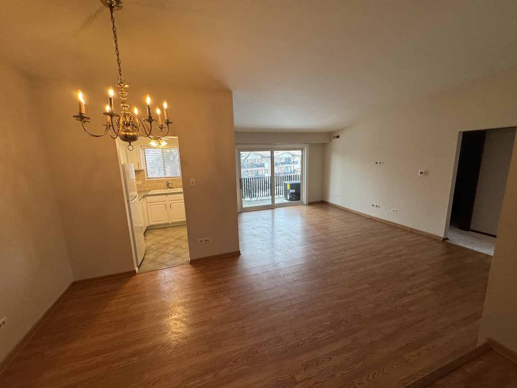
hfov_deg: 102.1
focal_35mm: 14
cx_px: 258
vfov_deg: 85.7
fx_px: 209
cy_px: 194
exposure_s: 1/120
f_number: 2.2
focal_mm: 2.22
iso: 250
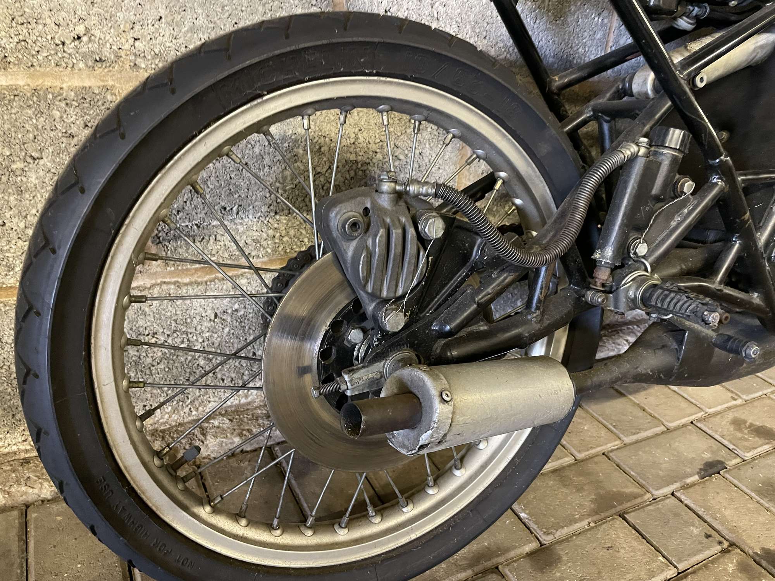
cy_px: 290
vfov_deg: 53.1
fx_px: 582
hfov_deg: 67.3
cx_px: 388
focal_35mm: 26
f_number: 1.6
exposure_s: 1/25
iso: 500
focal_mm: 4.2
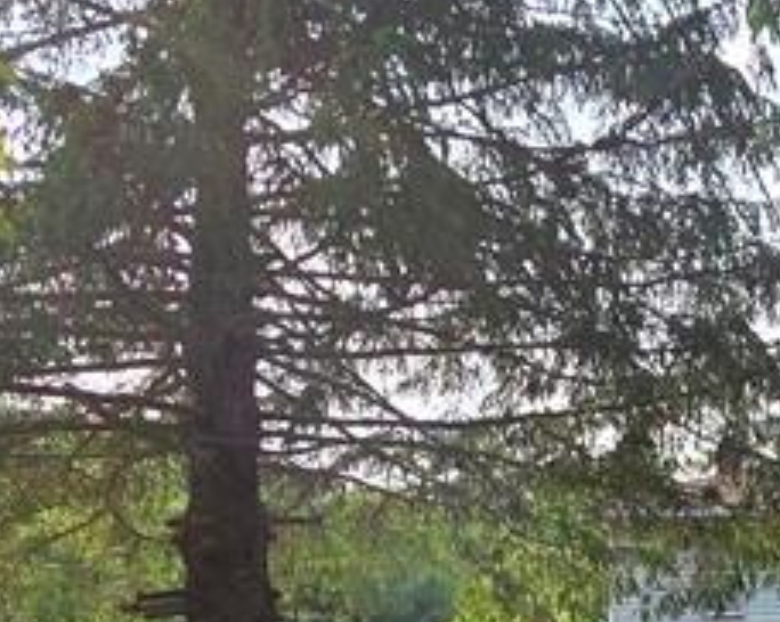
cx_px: 694
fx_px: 1315
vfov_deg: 23.9
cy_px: 779
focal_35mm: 57
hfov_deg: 31.6
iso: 50
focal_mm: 2.2
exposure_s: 1/1283
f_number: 2.2
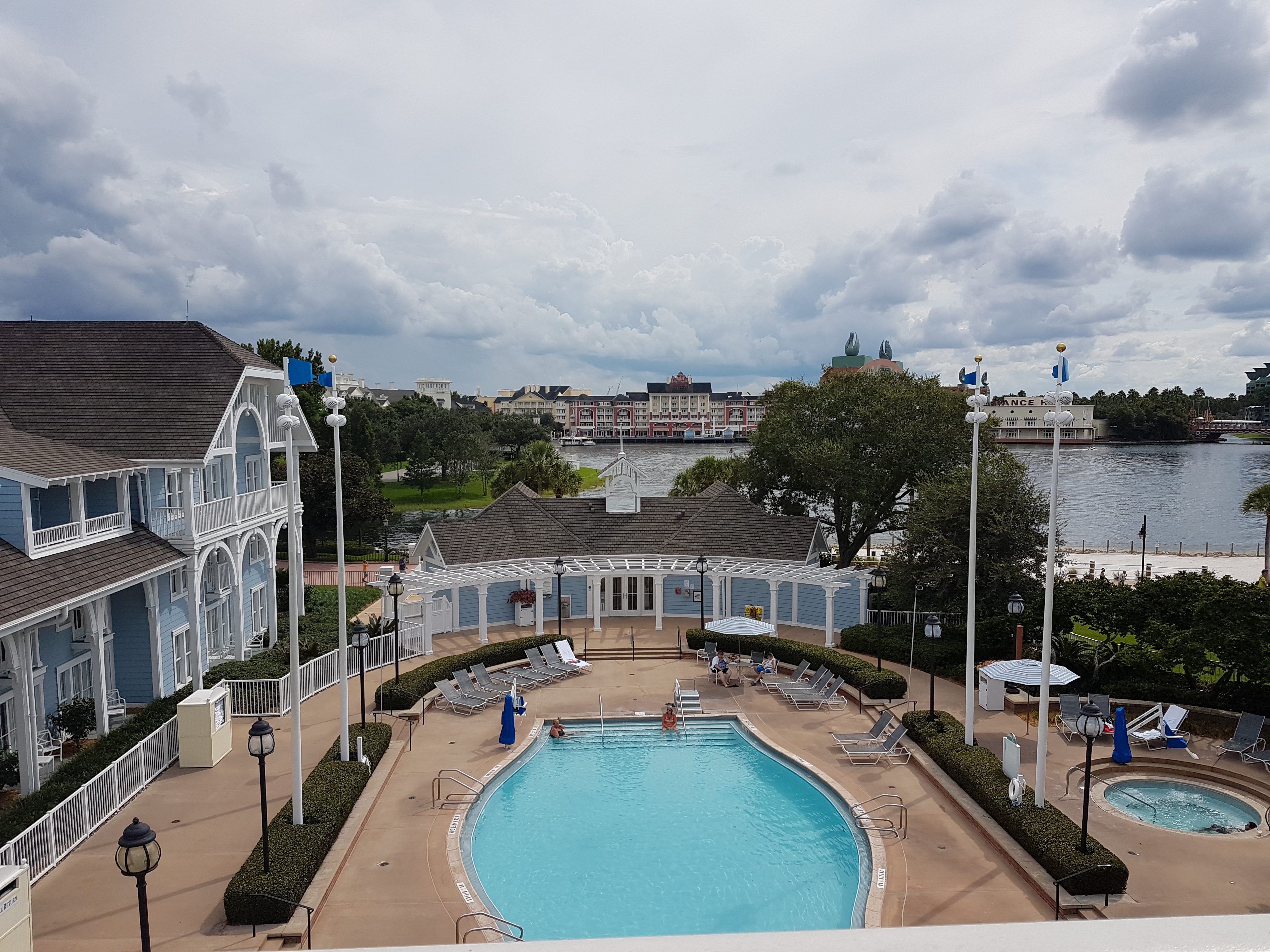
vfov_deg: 53.1
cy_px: 476
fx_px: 954
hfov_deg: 67.3
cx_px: 635
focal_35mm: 26
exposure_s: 1/3728
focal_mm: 4.2
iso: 40
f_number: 1.7
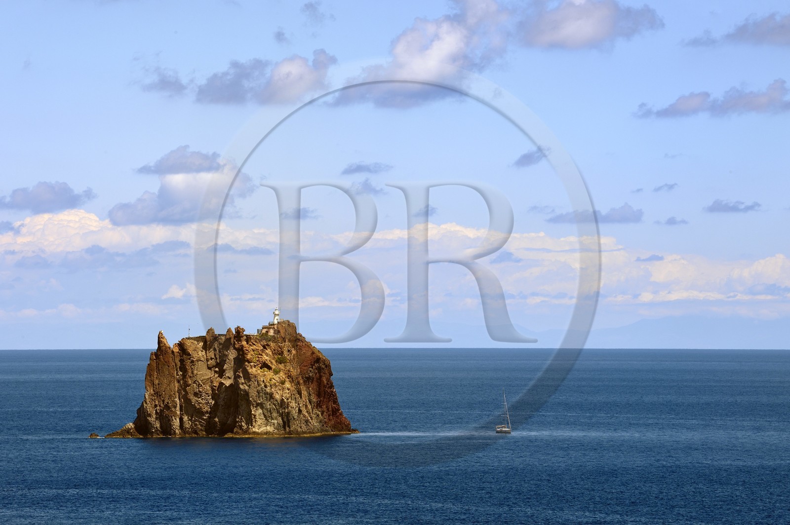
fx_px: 4385
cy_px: 262
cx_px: 395
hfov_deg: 10.3
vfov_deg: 6.9
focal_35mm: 200
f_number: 16
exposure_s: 1/250
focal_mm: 200
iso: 200
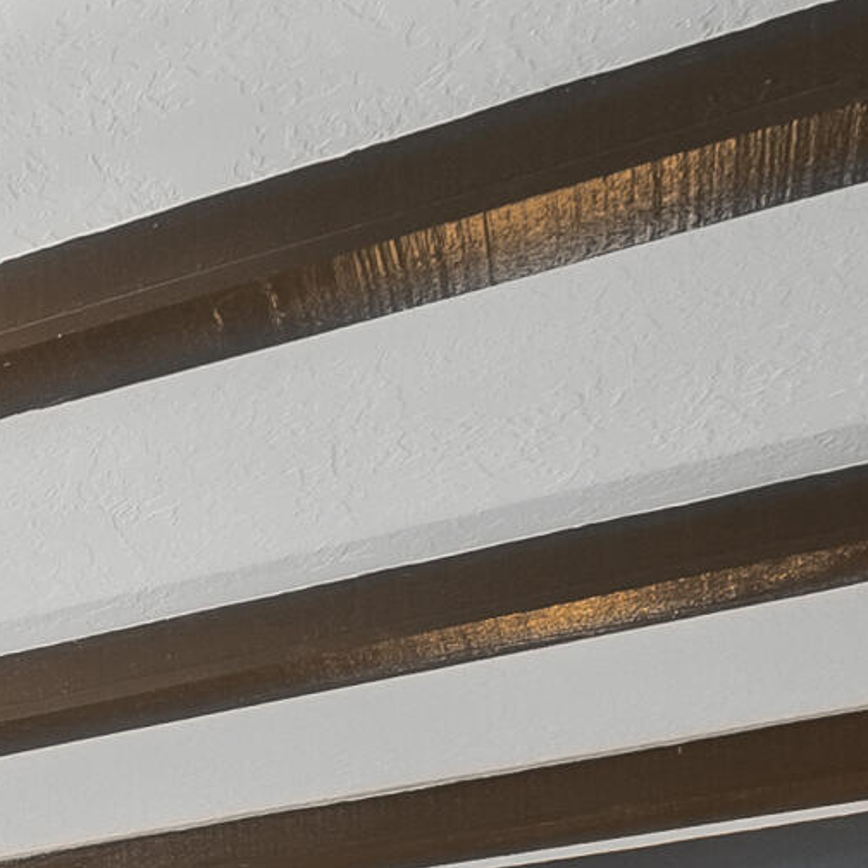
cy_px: 1561
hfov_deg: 16.5
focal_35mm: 81
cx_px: -844
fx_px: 2298
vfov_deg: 17.4
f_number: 9
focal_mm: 16
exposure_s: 1/2
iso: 250
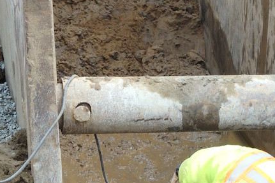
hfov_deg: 9.2
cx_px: 134
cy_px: 46
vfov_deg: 6.2
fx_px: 1703
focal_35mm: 223
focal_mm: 27.5
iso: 400
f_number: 5.5
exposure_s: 1/160
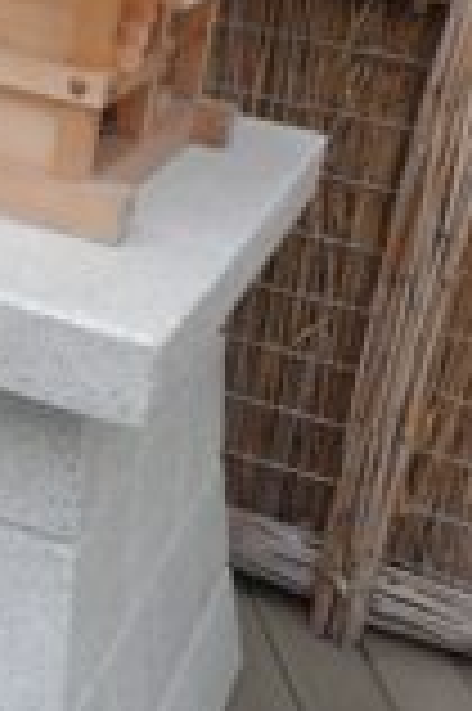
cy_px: 166
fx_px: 1380
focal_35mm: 70
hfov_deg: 18.8
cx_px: -27
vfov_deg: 28.4
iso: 160
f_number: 4
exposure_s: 1/250
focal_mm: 8.73
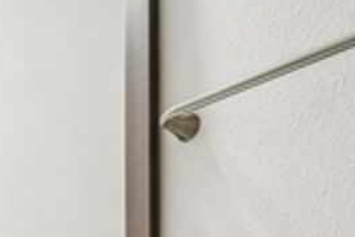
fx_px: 710
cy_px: 446
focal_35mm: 72
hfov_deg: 24.1
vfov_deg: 15.7
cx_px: -125
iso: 100
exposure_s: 1/15
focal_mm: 10
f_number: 7.1
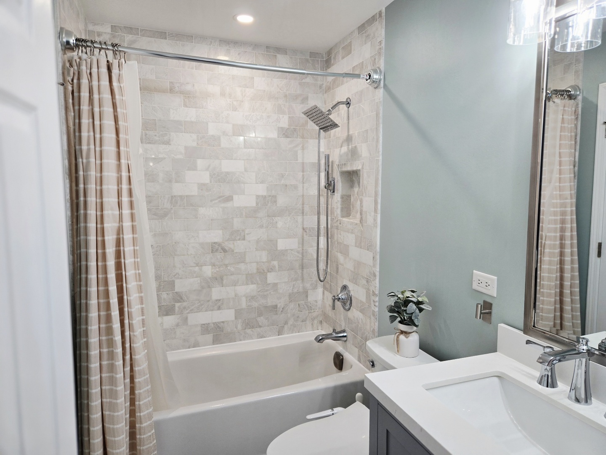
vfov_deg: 58.9
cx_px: 303
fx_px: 403
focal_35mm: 23
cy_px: 228
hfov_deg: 73.9
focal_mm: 5.4
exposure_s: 1/120
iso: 80
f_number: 1.8
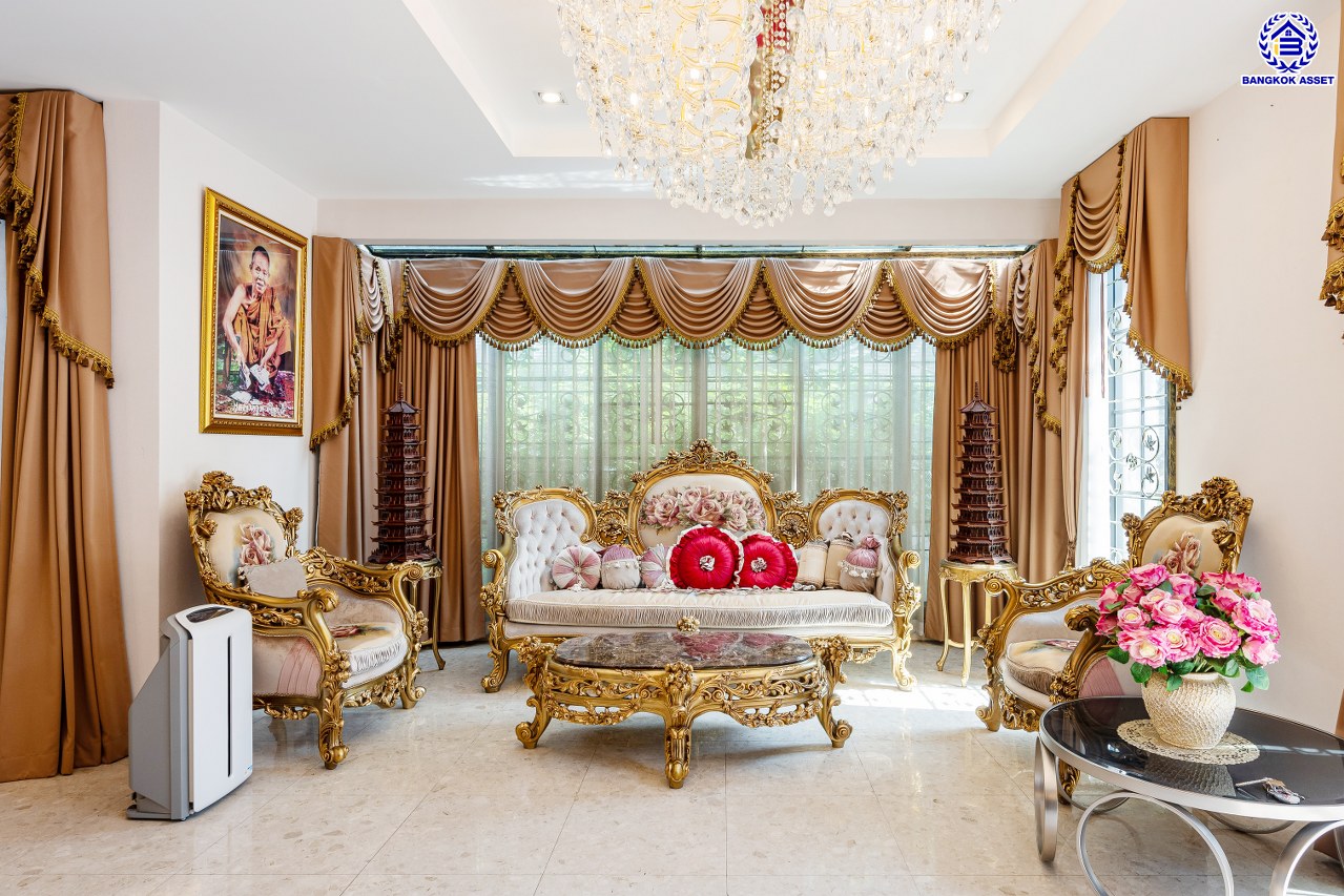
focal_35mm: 16
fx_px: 616
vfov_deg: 72.1
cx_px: 672
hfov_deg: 95.0
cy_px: 448
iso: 100
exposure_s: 1/200
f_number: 8
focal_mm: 16.5
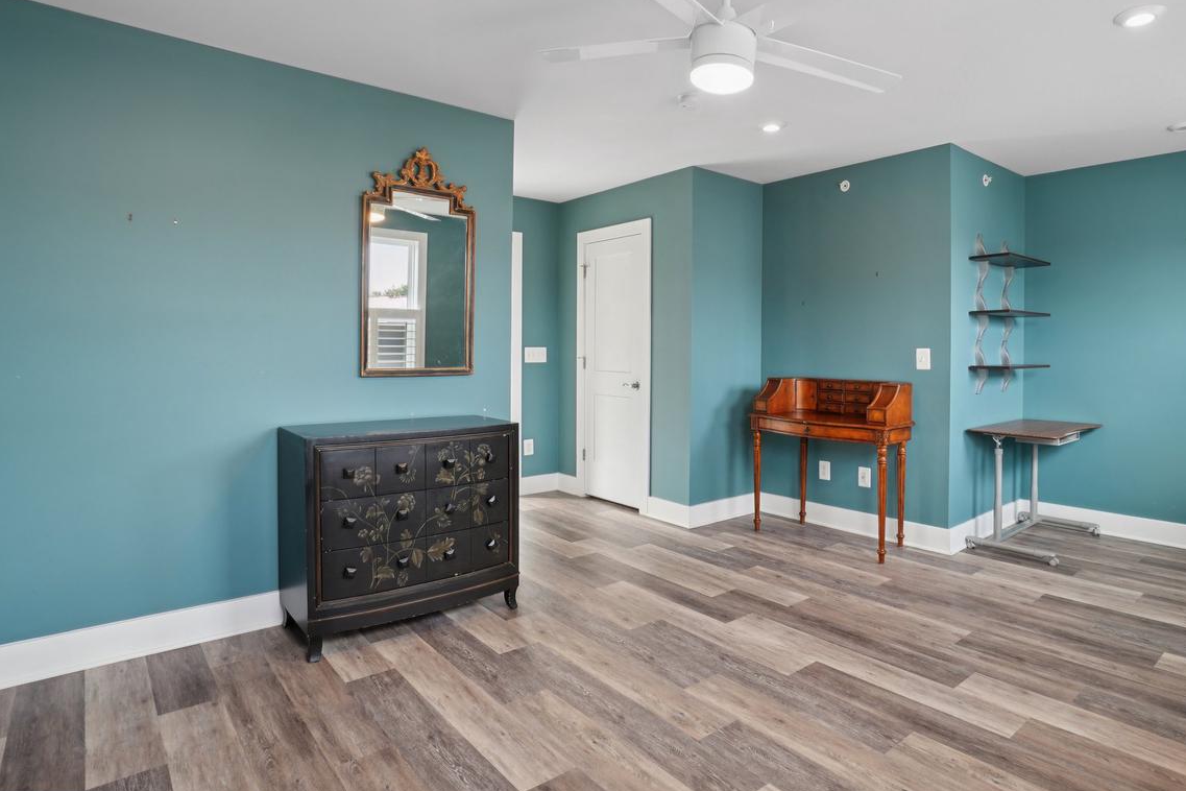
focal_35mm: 19
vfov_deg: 64.3
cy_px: 345
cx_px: 683
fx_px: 626
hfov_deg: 86.3
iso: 100
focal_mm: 10
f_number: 7.1
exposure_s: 1/6
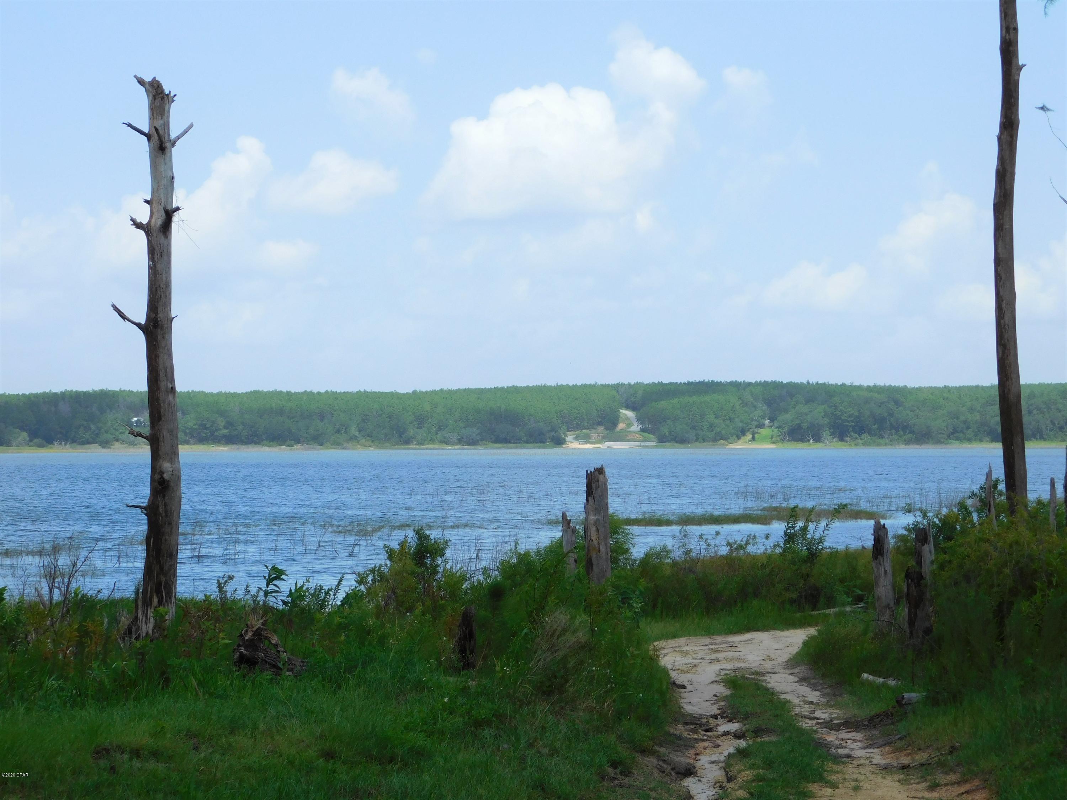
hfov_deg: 24.4
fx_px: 2466
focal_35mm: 80
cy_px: 400
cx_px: 534
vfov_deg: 18.4
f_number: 4.4
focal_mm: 14.2
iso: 125
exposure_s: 1/800
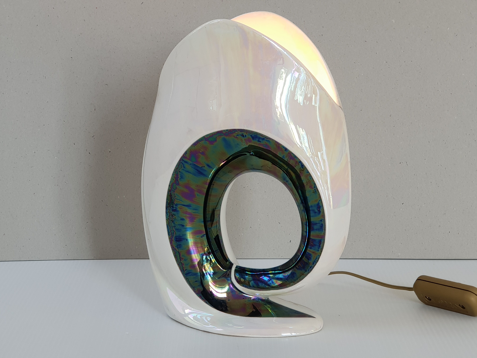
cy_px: 179
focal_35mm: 52
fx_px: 717
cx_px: 238
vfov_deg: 28.0
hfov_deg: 36.8
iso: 40
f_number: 2.4
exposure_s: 1/50
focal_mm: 6
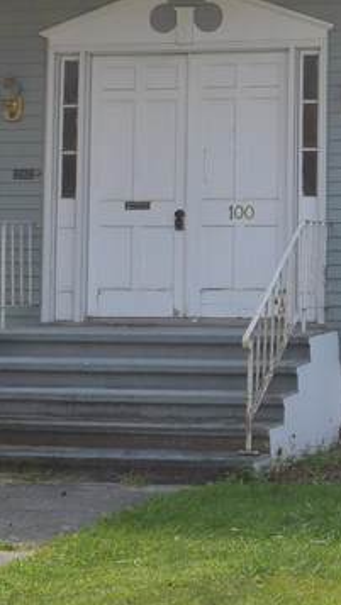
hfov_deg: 9.6
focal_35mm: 124
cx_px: 460
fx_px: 1992
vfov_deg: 17.1
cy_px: 67
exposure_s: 1/200
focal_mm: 22
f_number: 6.3
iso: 100
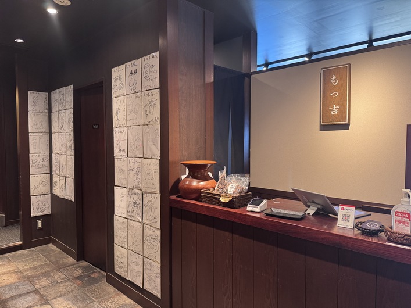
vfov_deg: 56.8
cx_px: 206
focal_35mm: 24
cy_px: 154
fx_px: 285
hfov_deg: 71.6
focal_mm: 6.76
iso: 320
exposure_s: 1/50
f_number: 1.78
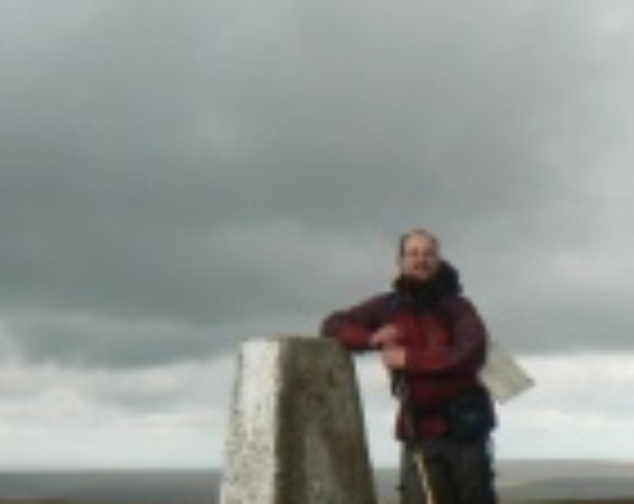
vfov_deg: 14.1
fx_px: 2021
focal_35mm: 108
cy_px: 414
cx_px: 328
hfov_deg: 17.8
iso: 80
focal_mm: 6
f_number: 5.6
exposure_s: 1/250
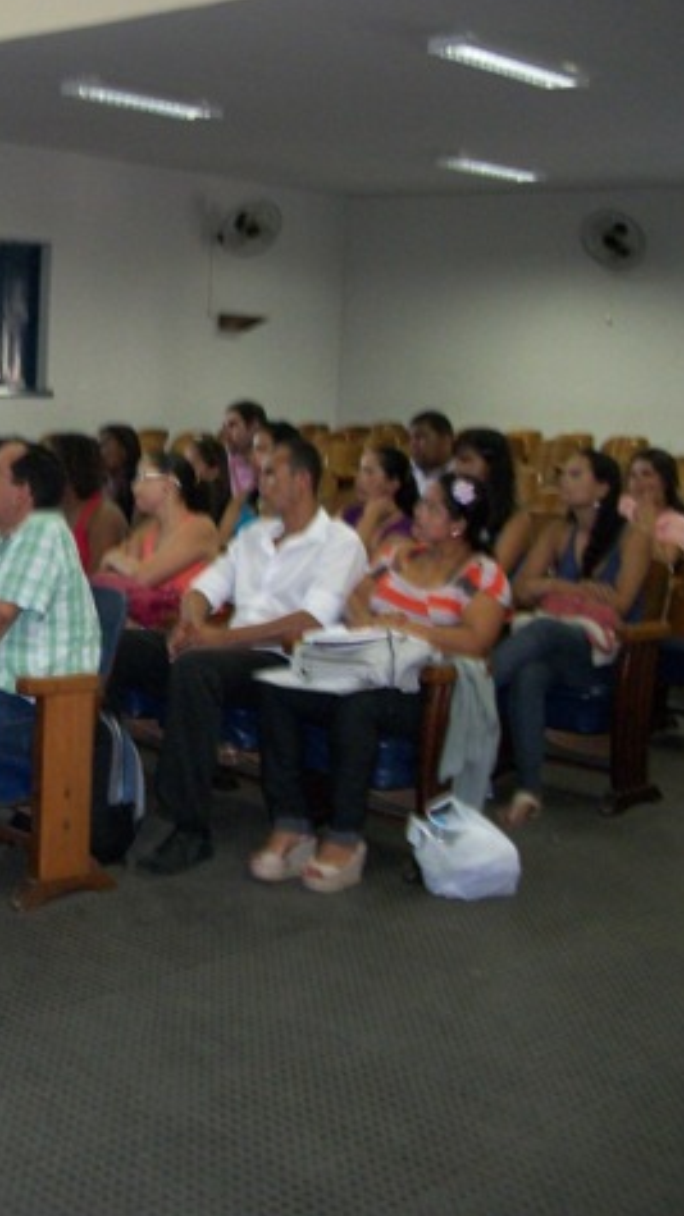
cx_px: -46
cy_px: 604
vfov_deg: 43.7
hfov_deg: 24.0
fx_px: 1516
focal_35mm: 47
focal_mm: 5.7
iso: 250
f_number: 2.9
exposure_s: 1/30
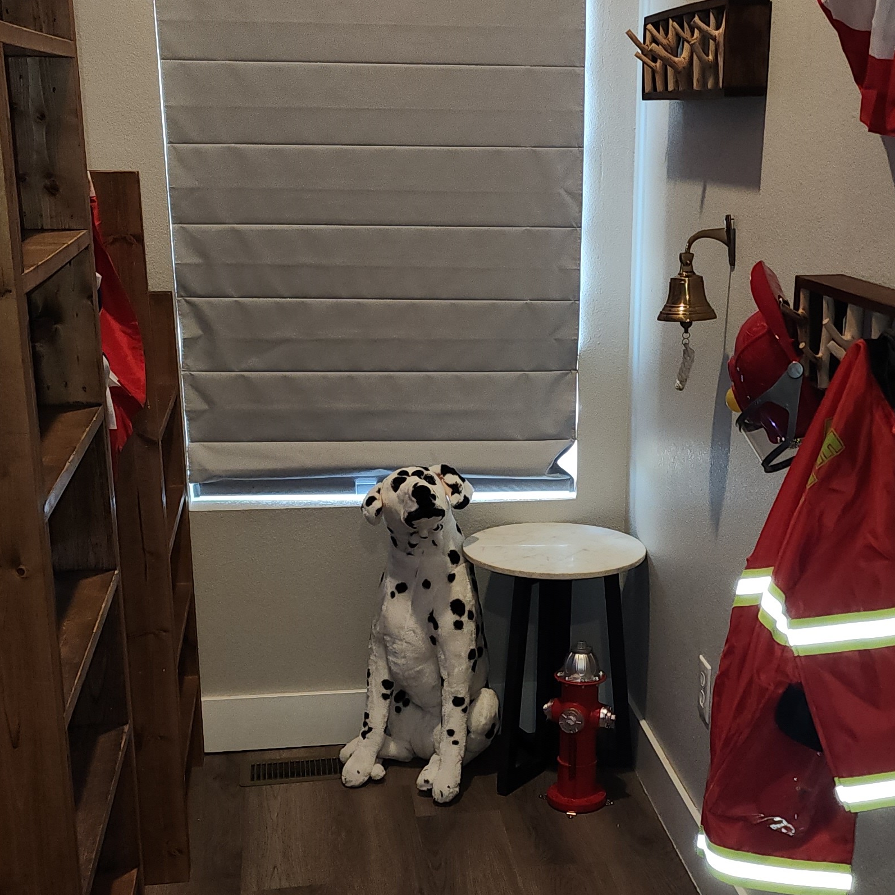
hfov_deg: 33.2
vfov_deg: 33.1
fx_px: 1492
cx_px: 561
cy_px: 590
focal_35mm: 51
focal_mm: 6.4
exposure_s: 1/30
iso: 100
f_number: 1.8
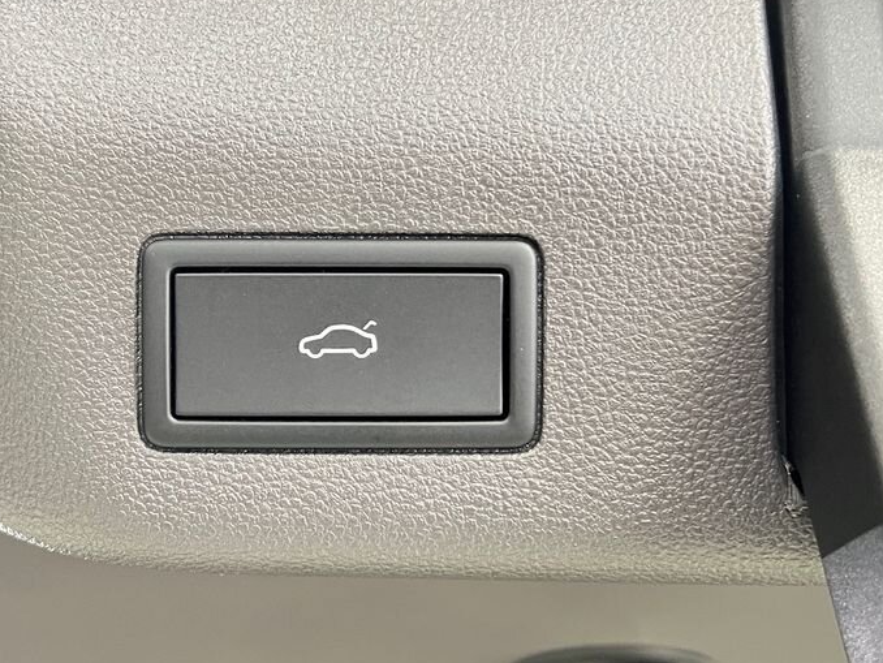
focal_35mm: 46
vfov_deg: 31.5
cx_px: 344
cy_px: 340
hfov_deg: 41.0
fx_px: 1174
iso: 400
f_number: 1.5
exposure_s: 1/33
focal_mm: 5.7
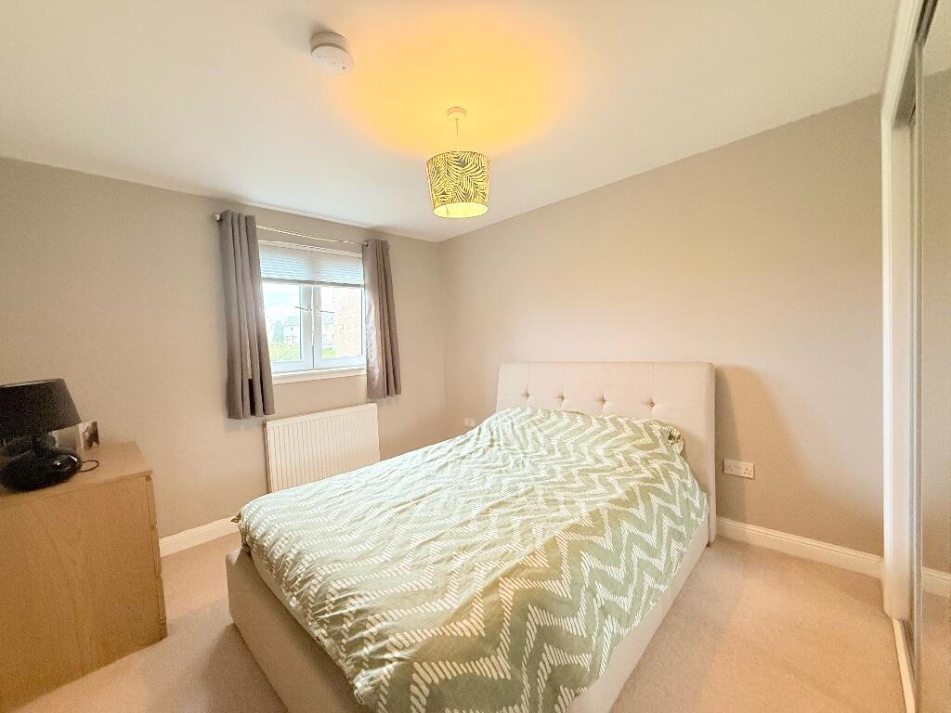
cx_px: 476
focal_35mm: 14
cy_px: 356
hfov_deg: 102.1
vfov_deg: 85.7
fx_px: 385
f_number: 2.2
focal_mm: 2.22
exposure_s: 1/100
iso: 500
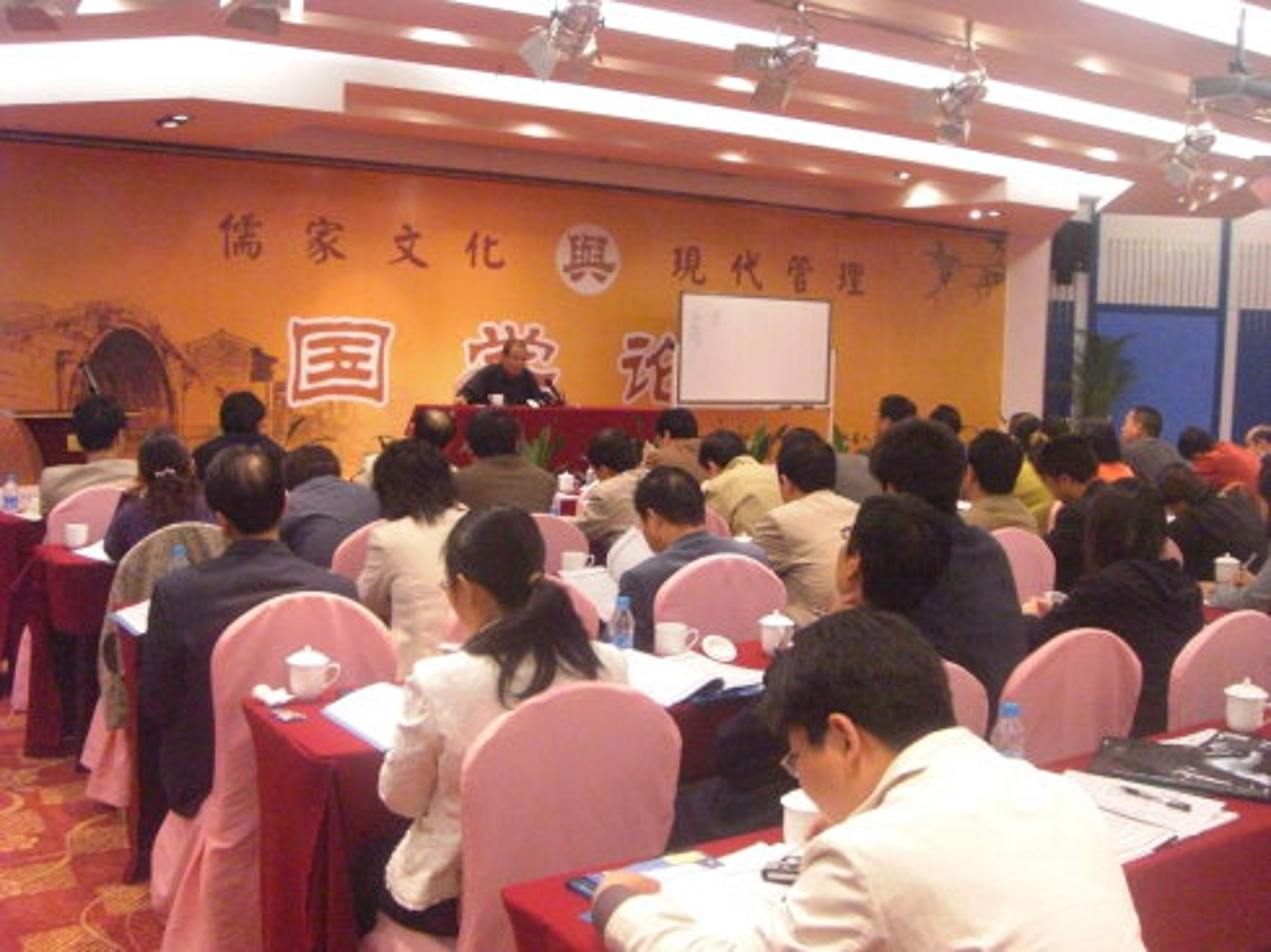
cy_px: 476
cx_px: 636
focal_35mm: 38
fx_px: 1395
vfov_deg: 37.7
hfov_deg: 49.0
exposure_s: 1/80
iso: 800
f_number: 2.7
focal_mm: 6.2
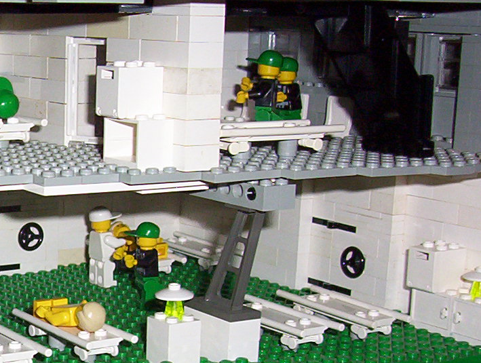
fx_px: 1379
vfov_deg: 14.9
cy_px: 316
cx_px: -65
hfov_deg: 18.9
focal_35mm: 99
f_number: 2.73
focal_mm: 5.77
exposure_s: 1/60
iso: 140
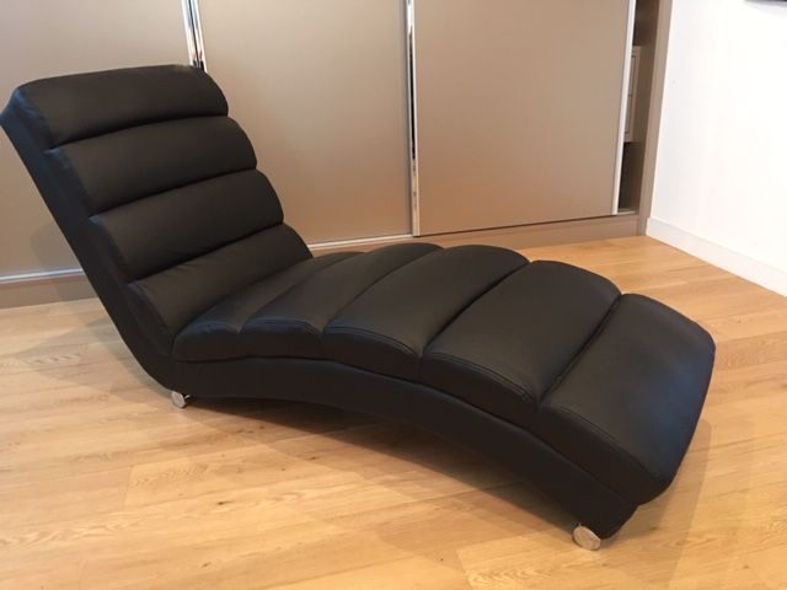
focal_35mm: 29
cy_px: 295
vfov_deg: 48.2
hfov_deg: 61.7
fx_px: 659
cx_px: 394
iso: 160
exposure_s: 1/8
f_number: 2.2
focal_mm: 4.15
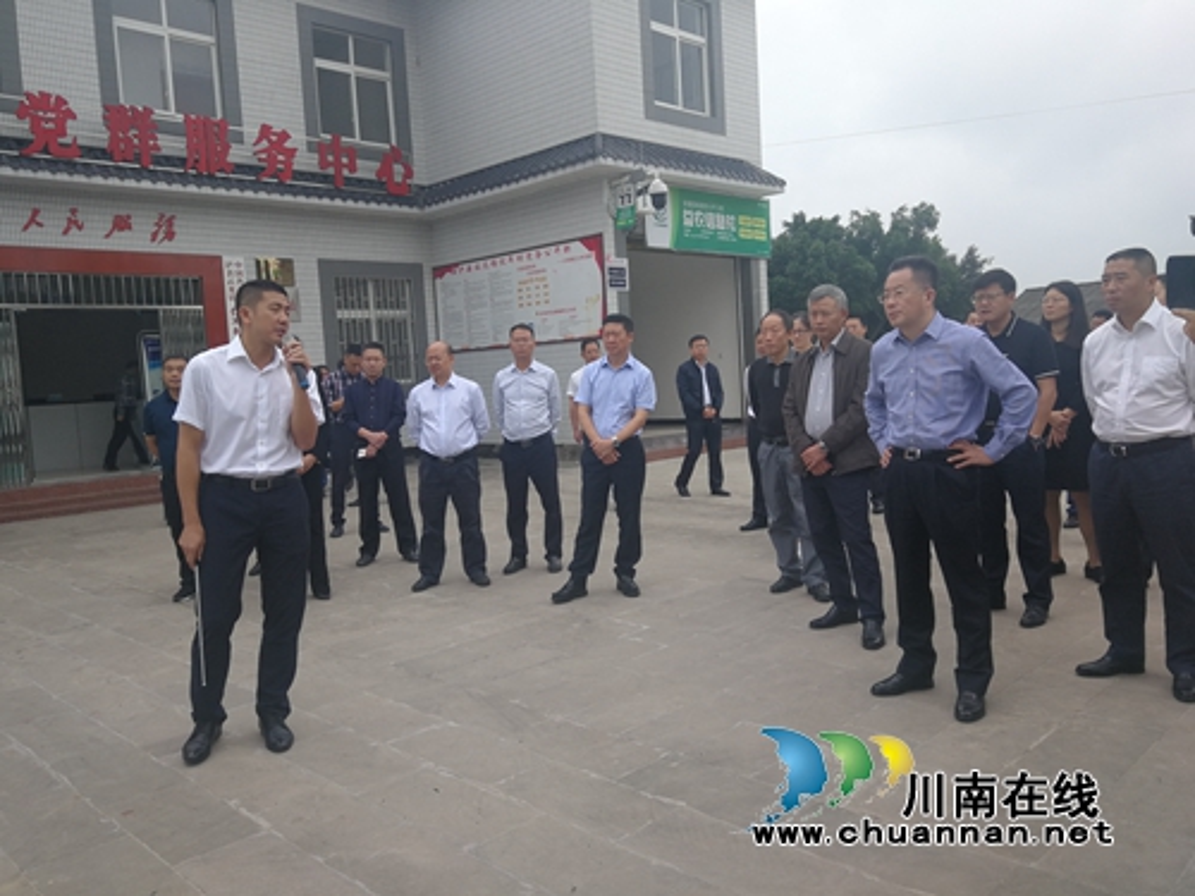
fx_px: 932
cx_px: 598
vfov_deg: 51.4
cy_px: 448
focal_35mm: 27
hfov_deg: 65.3
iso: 50
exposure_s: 1/298
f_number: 2.2
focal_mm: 3.95
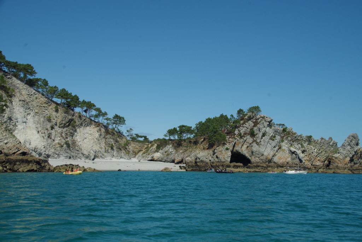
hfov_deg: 42.7
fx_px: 463
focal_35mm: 46
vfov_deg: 29.3
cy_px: 121
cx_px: 181
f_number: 11
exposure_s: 1/160
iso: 200
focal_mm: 31
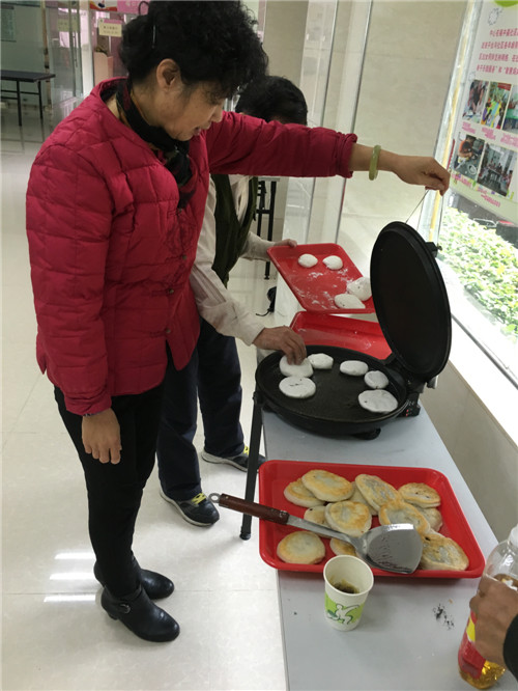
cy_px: 346
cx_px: 259
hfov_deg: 48.3
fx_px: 578
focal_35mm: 29
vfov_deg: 61.6
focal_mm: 4.15
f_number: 2.2
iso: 125
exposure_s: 1/33
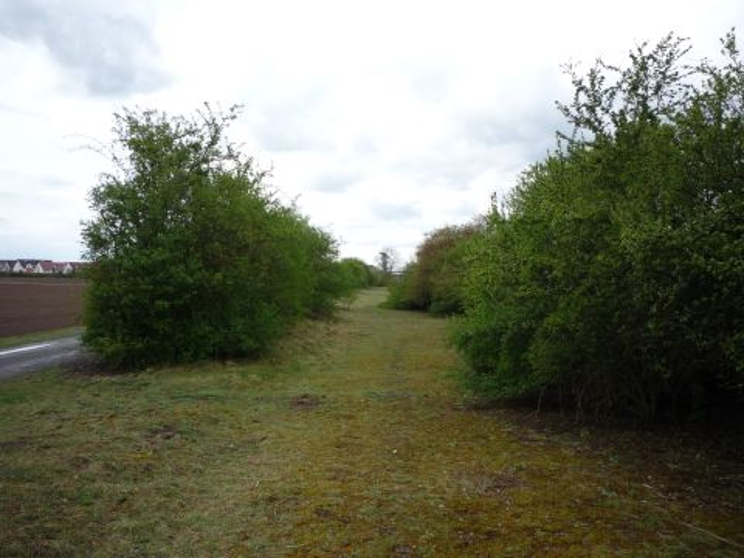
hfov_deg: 56.8
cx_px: 372
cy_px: 279
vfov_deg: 44.2
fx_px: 688
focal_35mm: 32
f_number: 4
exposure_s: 1/400
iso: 100
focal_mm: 5.2
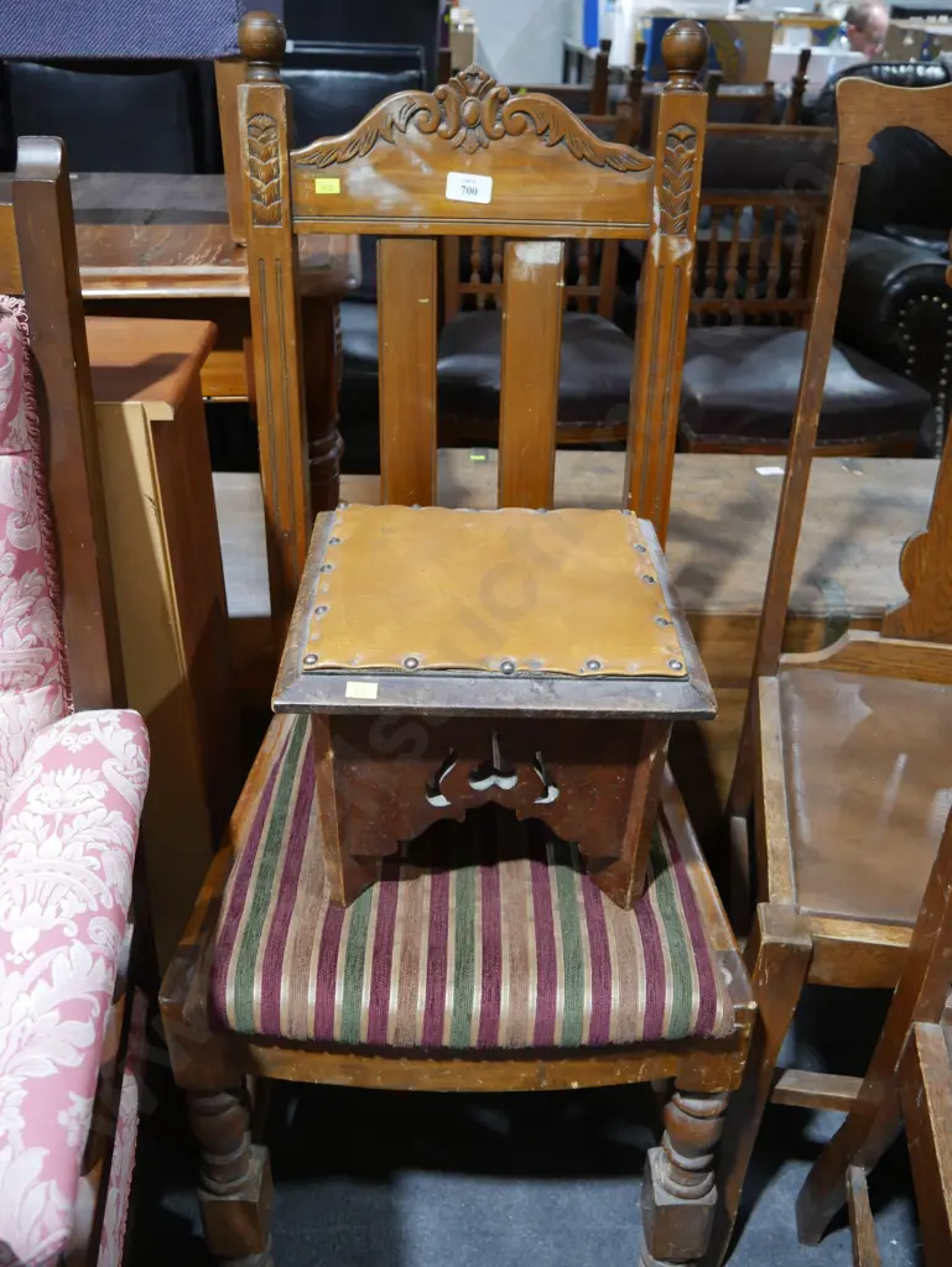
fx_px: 1026
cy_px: 634
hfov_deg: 49.8
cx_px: 476
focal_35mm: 28
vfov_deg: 63.4
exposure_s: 1/60
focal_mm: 14
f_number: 3.5
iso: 800
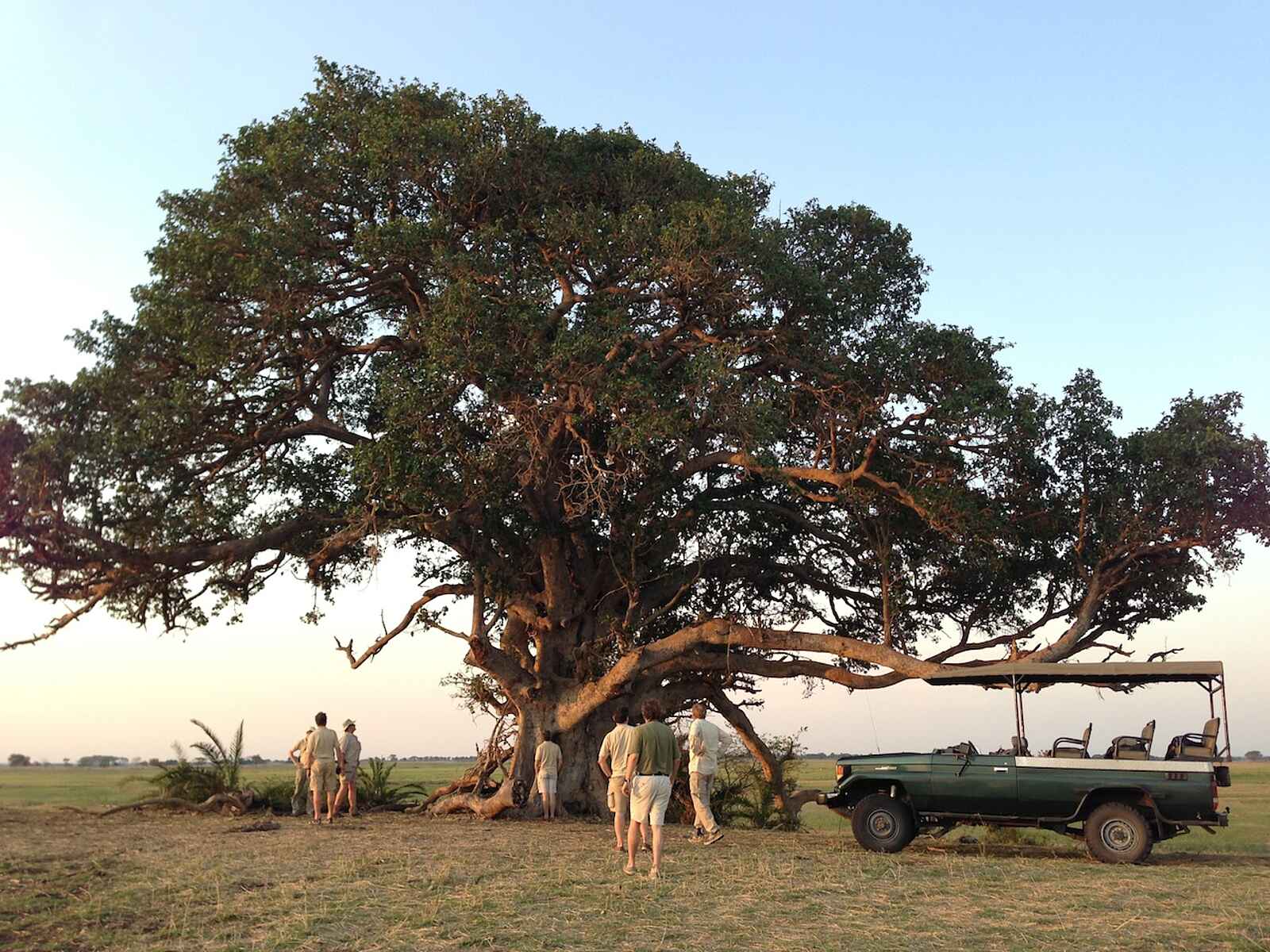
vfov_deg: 42.9
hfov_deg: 55.4
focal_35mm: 33
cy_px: 476
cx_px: 635
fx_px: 1211
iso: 50
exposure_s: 1/176
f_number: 2.4
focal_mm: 4.13
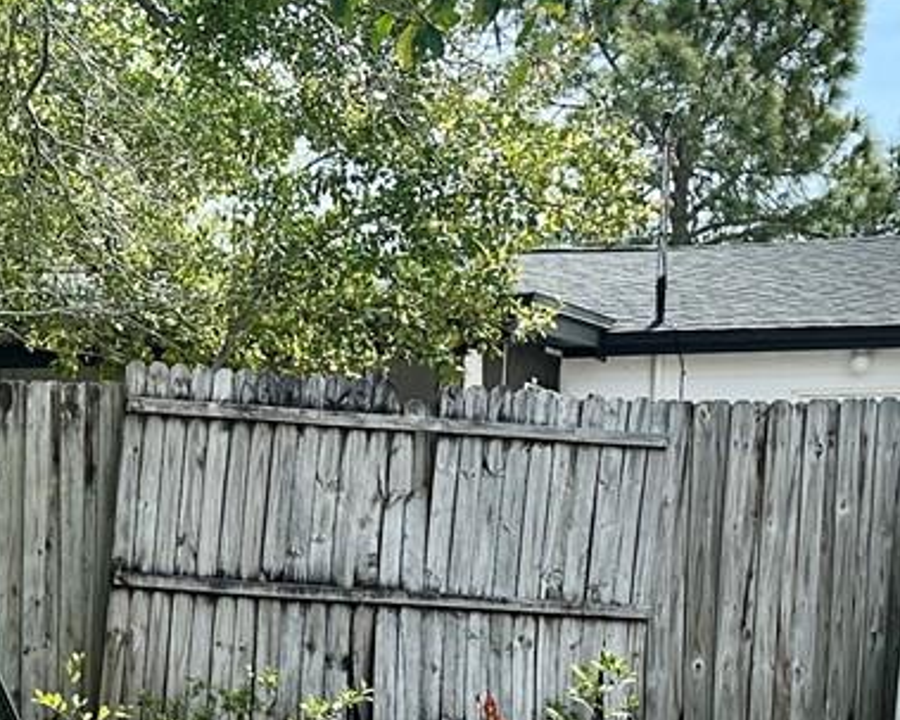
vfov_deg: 15.0
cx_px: -45
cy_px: 860
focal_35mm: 99
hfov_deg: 18.7
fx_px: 2636
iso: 80
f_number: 1.78
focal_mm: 6.86
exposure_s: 1/1988
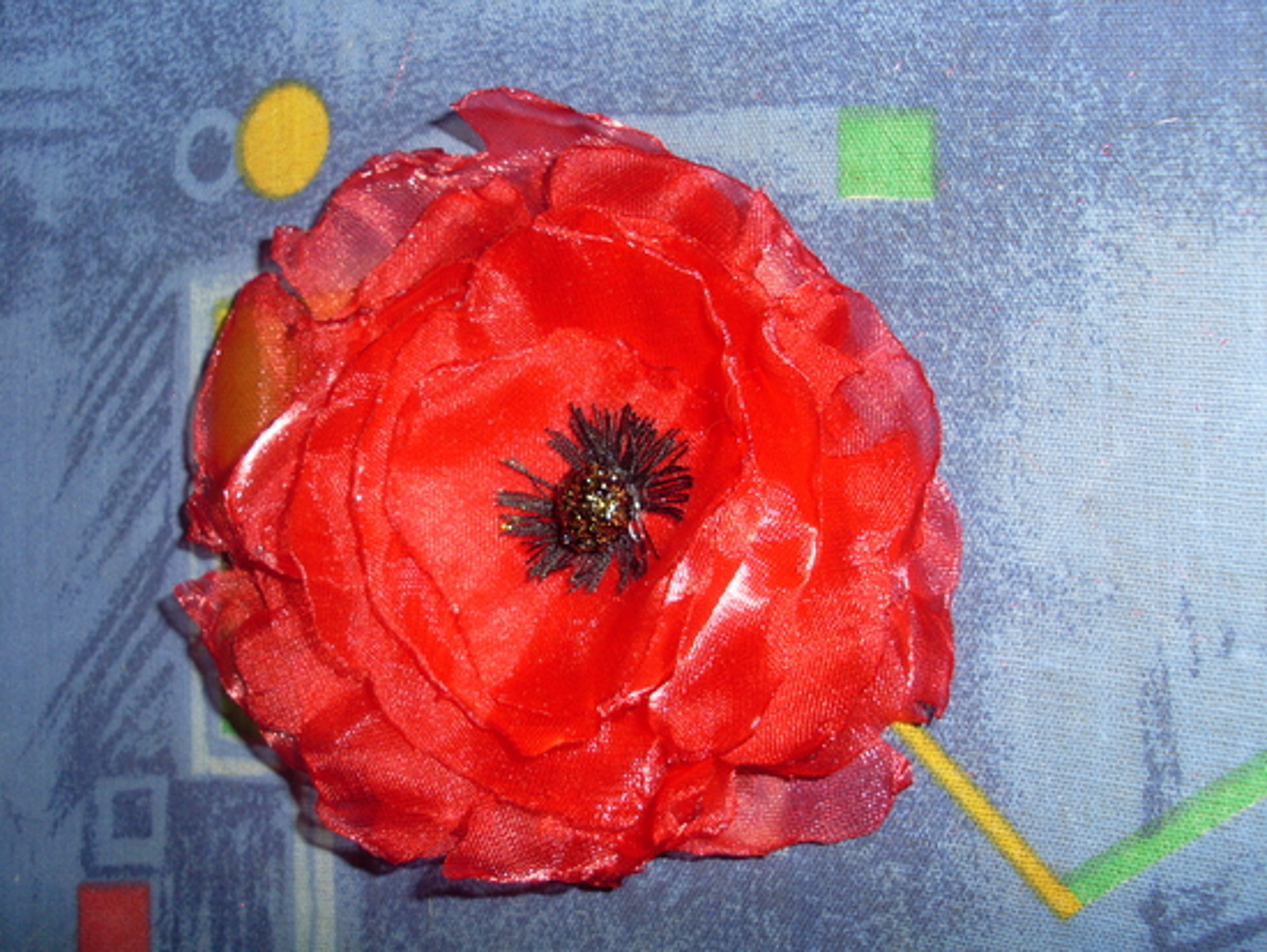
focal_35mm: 38
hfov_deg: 49.0
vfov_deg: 37.7
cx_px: 634
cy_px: 476
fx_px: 1391
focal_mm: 6.3
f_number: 7.7
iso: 100
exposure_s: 1/45
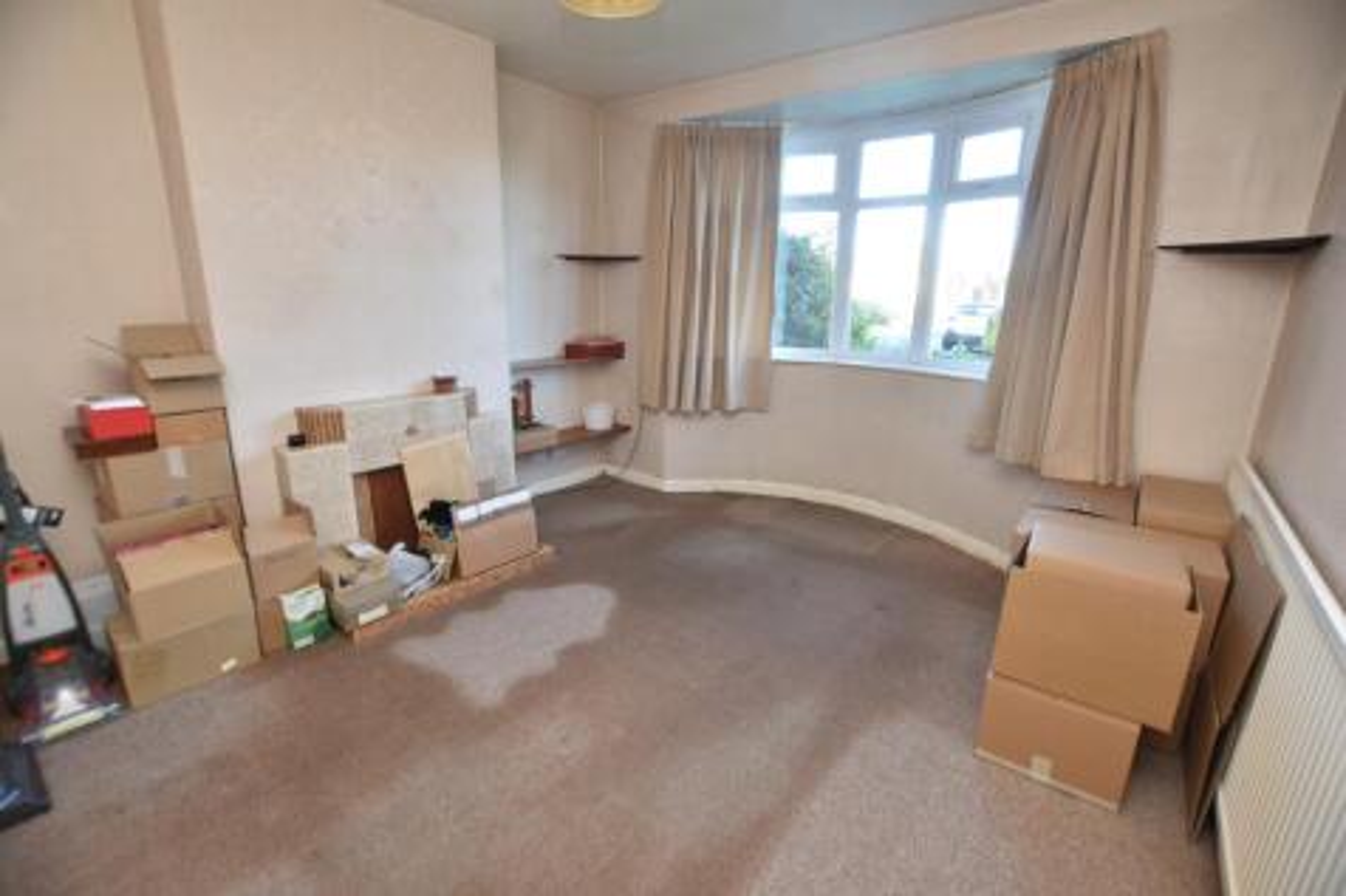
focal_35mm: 15
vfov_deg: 77.3
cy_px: 448
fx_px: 561
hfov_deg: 100.4
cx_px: 673
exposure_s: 1/20
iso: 100
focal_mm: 10
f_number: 3.5
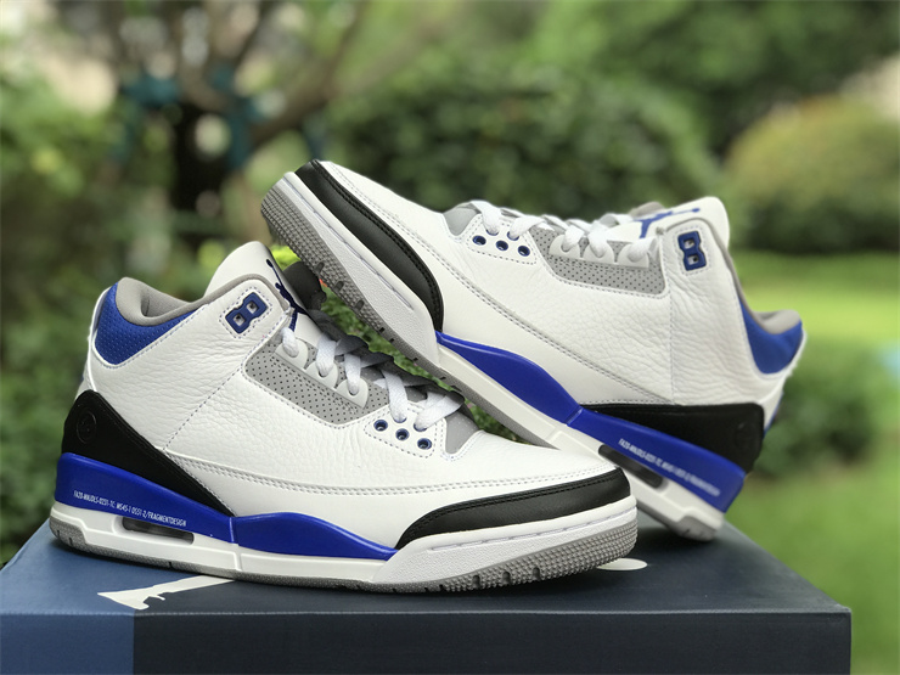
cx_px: 450
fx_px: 1482
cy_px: 338
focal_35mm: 57
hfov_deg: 33.8
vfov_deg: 25.7
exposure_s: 1/100
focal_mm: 6.6
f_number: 2.8
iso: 25
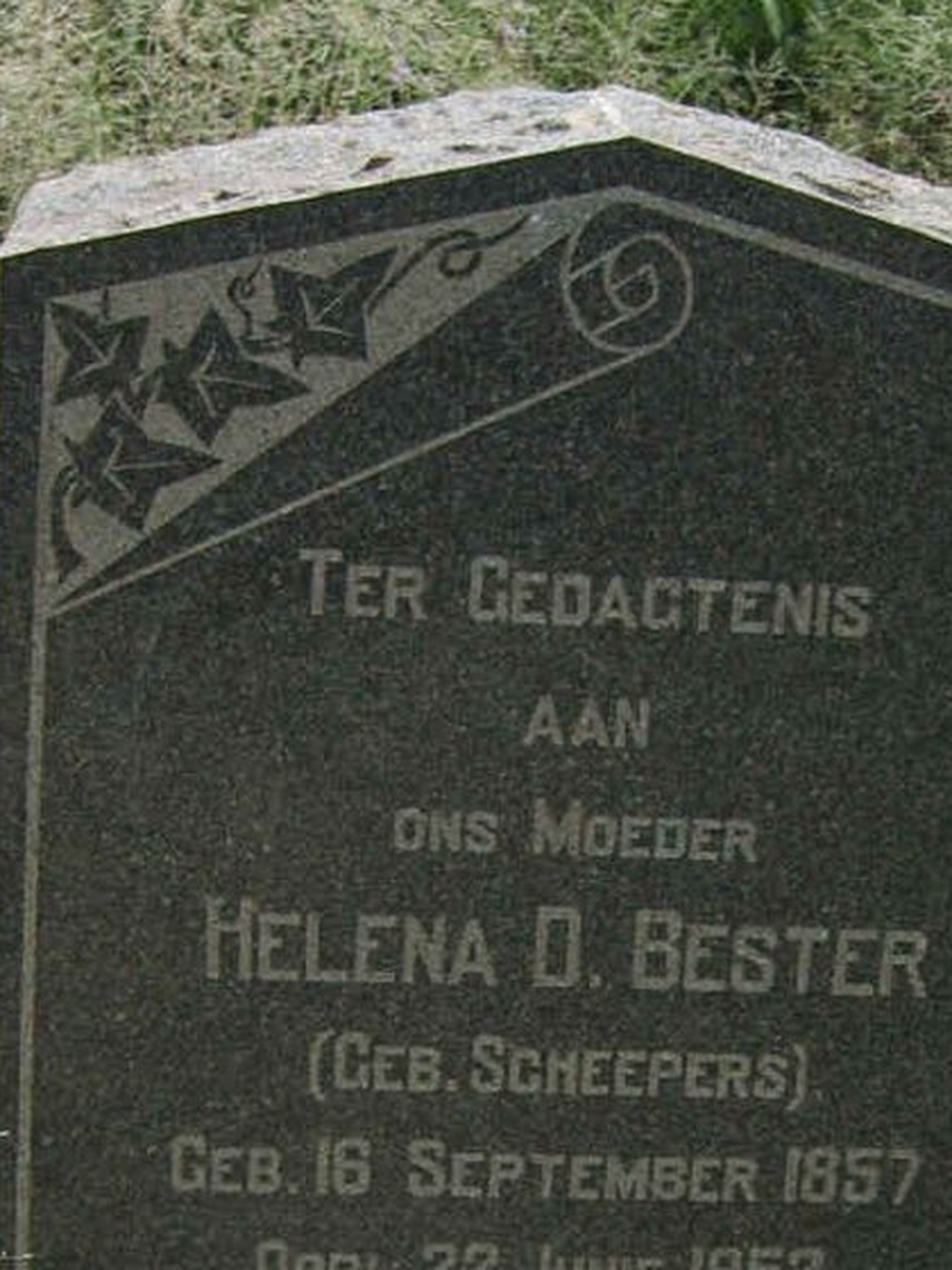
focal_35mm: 75
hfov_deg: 19.6
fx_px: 2750
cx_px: 601
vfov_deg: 25.3
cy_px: 1107
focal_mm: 5.8
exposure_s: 1/350
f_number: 2.8
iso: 50
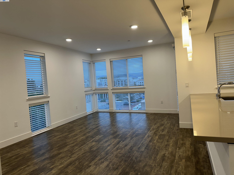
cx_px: 117
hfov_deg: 71.6
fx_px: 162
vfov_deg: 56.8
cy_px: 88
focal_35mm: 24
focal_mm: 6.86
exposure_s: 1/120
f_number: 1.78
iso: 160
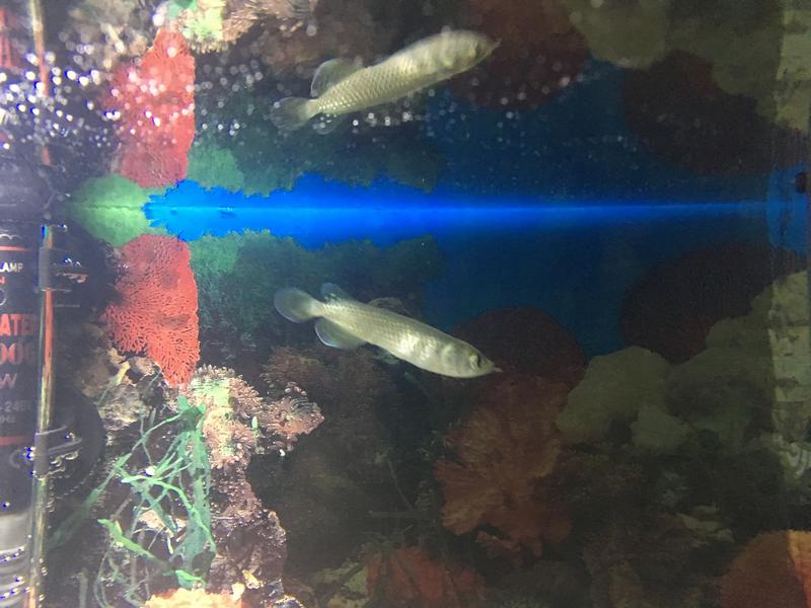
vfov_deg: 48.2
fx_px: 679
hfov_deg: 61.7
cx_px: 406
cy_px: 304
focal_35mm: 29
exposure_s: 1/17
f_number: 2.2
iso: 320
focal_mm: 4.15
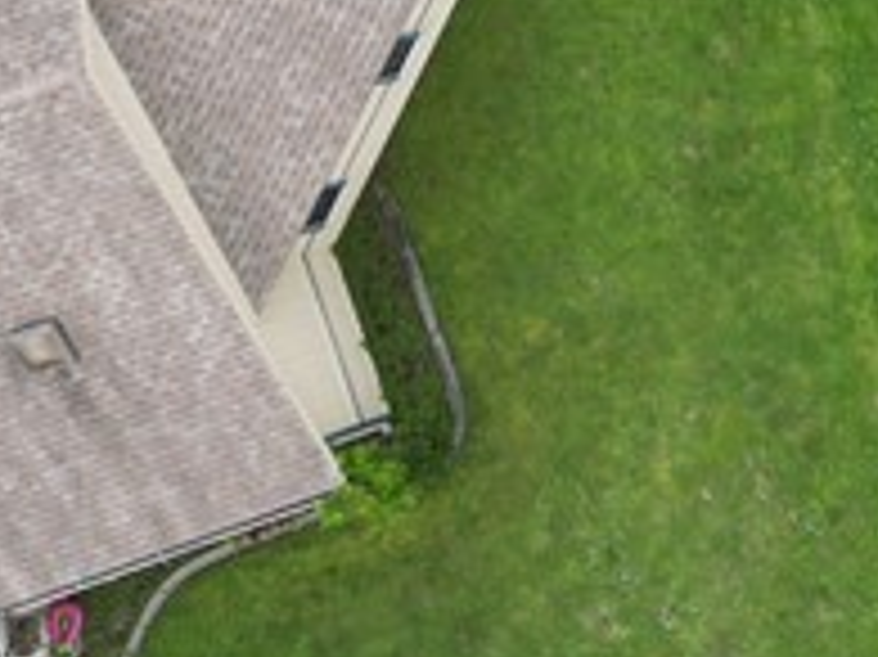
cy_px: -256
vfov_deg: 11.4
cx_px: 1968
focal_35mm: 126
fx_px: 3194
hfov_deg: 12.8
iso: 100
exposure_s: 1/350
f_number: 1.7
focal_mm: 6.72
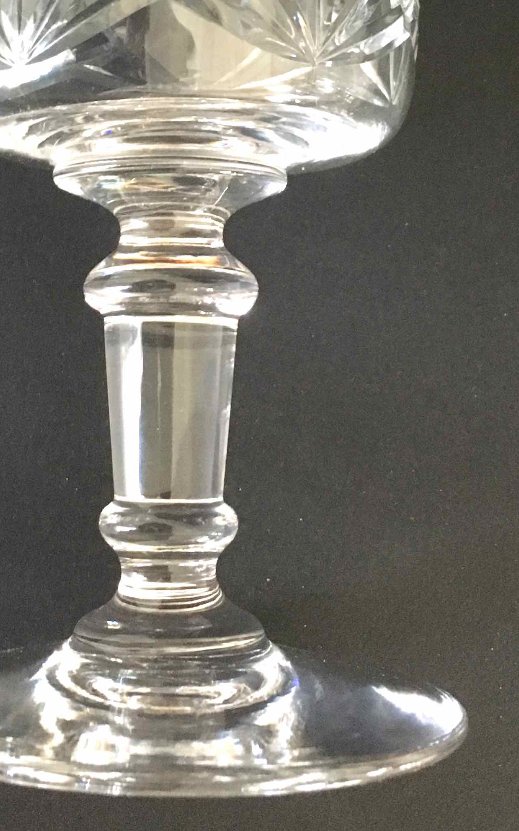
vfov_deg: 32.3
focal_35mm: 61
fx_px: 1380
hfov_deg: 21.2
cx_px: 171
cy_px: 130
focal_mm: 4.15
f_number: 2.2
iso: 320
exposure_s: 1/17
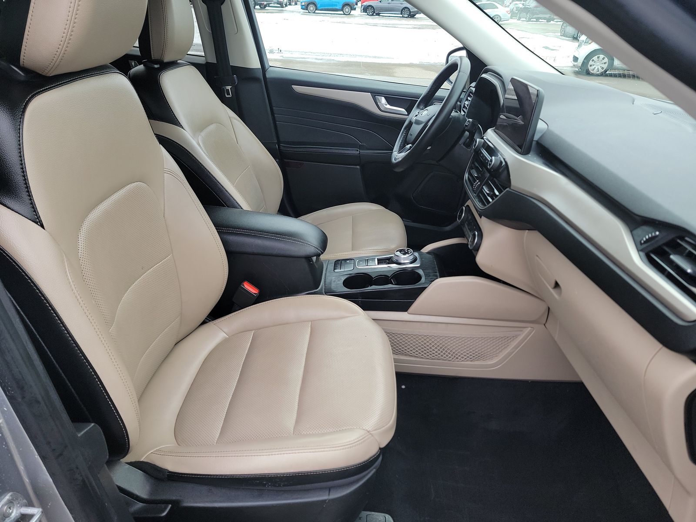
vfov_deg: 56.8
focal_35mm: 24
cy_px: 261
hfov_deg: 71.6
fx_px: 483
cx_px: 348
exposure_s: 1/59
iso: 66
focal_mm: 6.7
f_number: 1.8
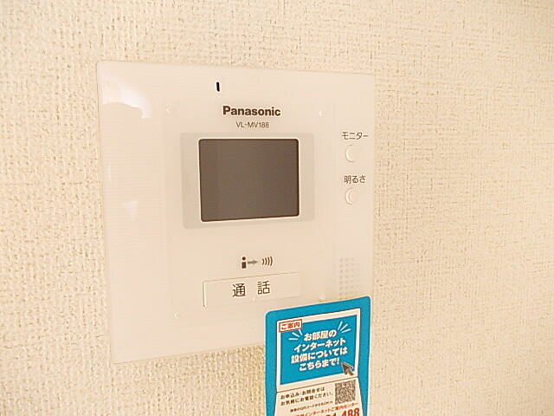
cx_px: 277
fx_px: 448
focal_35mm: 28
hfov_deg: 63.4
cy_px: 208
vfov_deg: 49.7
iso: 200
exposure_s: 1/30
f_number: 2.7
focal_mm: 4
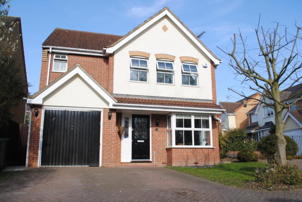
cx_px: 151
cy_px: 101
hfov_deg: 61.9
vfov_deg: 43.7
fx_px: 252
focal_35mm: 30
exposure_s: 1/250
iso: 100
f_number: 8
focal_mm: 20
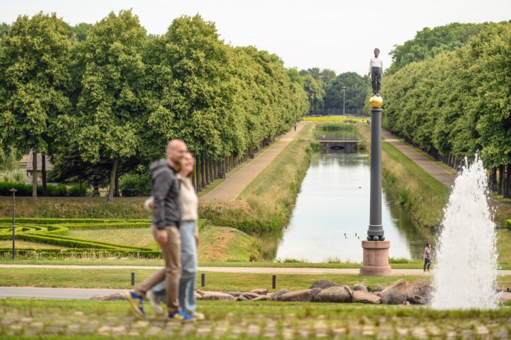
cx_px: 256
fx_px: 1845
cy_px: 170
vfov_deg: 10.5
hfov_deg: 15.8
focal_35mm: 130
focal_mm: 130
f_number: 2.8
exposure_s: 1/250
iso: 31
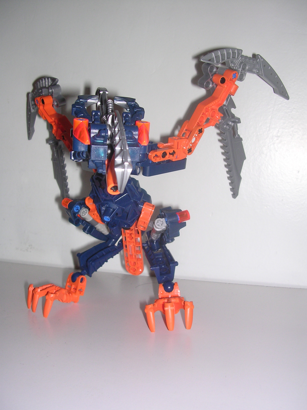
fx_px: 449
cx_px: 154
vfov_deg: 49.0
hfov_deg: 37.7
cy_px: 205
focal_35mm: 38
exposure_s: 1/60.1
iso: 100
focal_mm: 5.8
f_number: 2.8
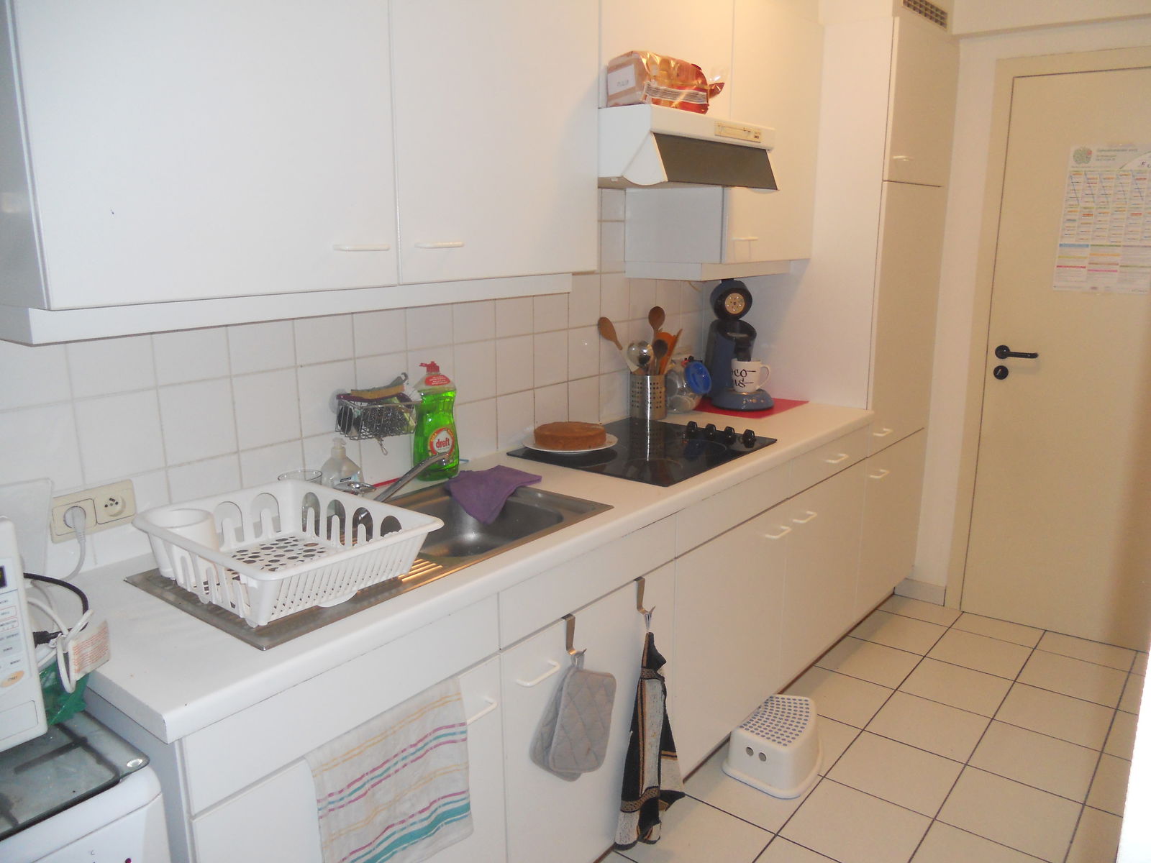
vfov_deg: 51.4
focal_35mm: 27
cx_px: 576
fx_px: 898
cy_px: 432
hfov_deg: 65.3
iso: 200
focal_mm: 4.9
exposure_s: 1/25
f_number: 3.2
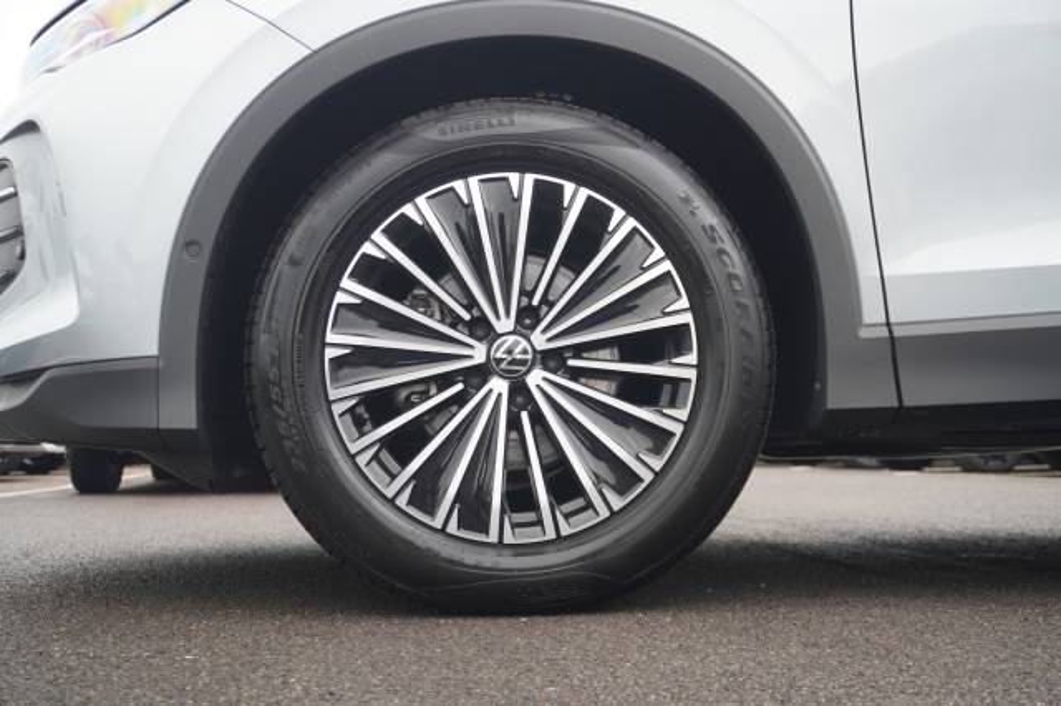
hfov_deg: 45.0
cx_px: 530
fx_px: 1281
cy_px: 353
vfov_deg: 30.8
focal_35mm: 44
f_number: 4.5
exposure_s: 1/60
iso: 250
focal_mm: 29
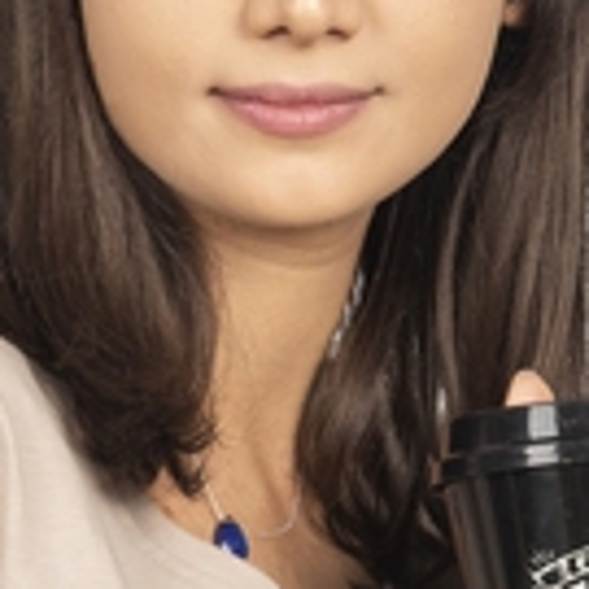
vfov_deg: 3.7
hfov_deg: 3.7
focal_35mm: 470
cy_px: 229
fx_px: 9048
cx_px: -353
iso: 200
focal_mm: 62
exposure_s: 1/100
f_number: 8
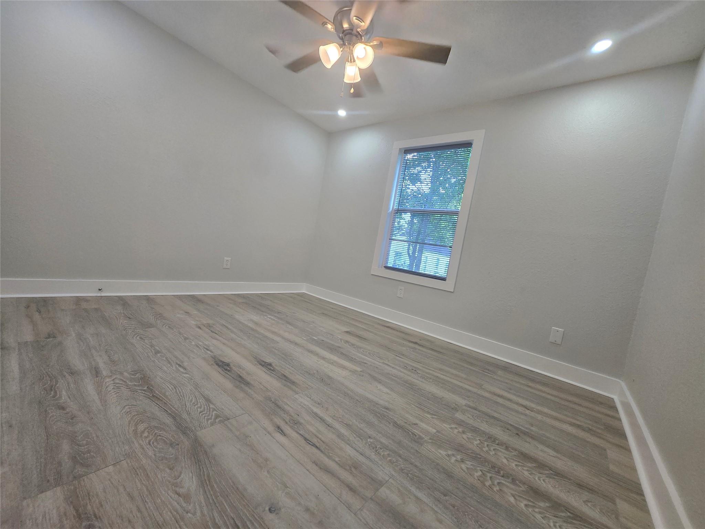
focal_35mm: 13
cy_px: 264
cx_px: 352
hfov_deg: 106.2
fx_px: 265
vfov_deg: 89.9
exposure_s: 1/60
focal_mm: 1.7
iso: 80
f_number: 2.2
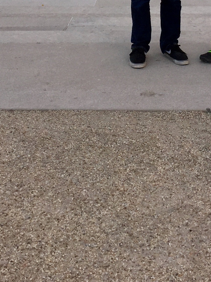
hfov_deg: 17.3
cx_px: 150
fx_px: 691
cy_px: -107
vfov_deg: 20.5
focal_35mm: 85
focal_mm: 4.15
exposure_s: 1/439
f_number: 2.2
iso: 32
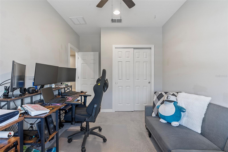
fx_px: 101
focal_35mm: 16
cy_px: 76
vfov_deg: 73.8
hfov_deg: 96.7
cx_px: 114
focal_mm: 16
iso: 400
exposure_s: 1
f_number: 8
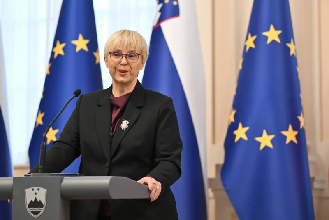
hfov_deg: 19.8
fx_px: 941
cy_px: 110
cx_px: 164
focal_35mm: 103
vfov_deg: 13.3
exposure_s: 1/250
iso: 3200
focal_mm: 103
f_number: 3.2
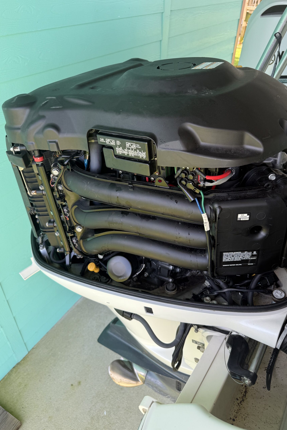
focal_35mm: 25
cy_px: 215
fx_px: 299
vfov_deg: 71.5
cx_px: 147
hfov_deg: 51.3
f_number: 1.78
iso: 80
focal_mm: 6.76
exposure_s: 1/251
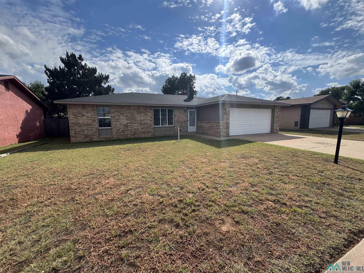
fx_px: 147
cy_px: 136
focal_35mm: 14
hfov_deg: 102.1
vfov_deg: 85.7
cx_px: 182
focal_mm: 2.22
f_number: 2.2
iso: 50
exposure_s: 1/2415
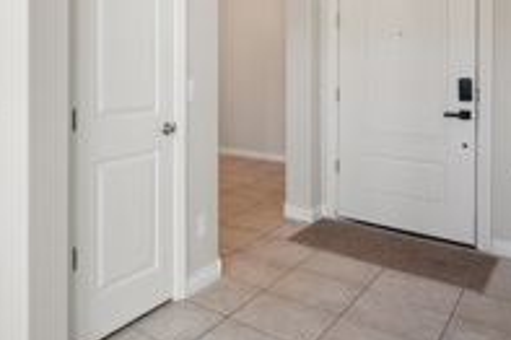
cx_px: 114
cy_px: 74
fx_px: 454
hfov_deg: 55.3
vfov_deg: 39.6
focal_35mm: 32
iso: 320
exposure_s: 1/3
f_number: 9
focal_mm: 14
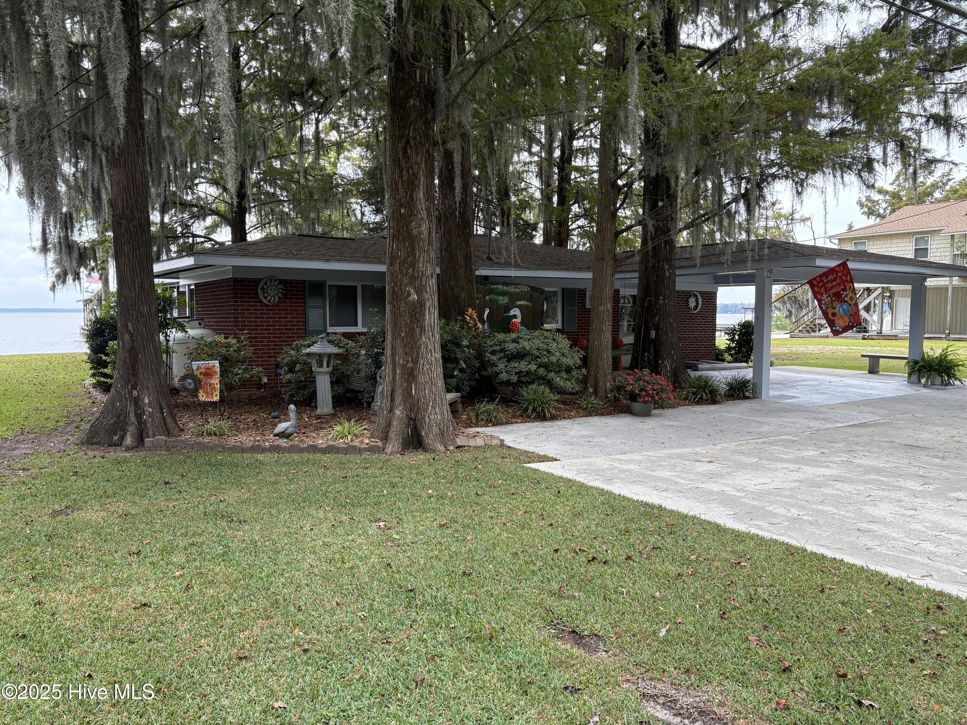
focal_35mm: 26
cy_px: 362
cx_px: 484
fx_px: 726
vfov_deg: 53.1
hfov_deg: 67.3
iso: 64
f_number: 1.6
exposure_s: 1/427
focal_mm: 5.96
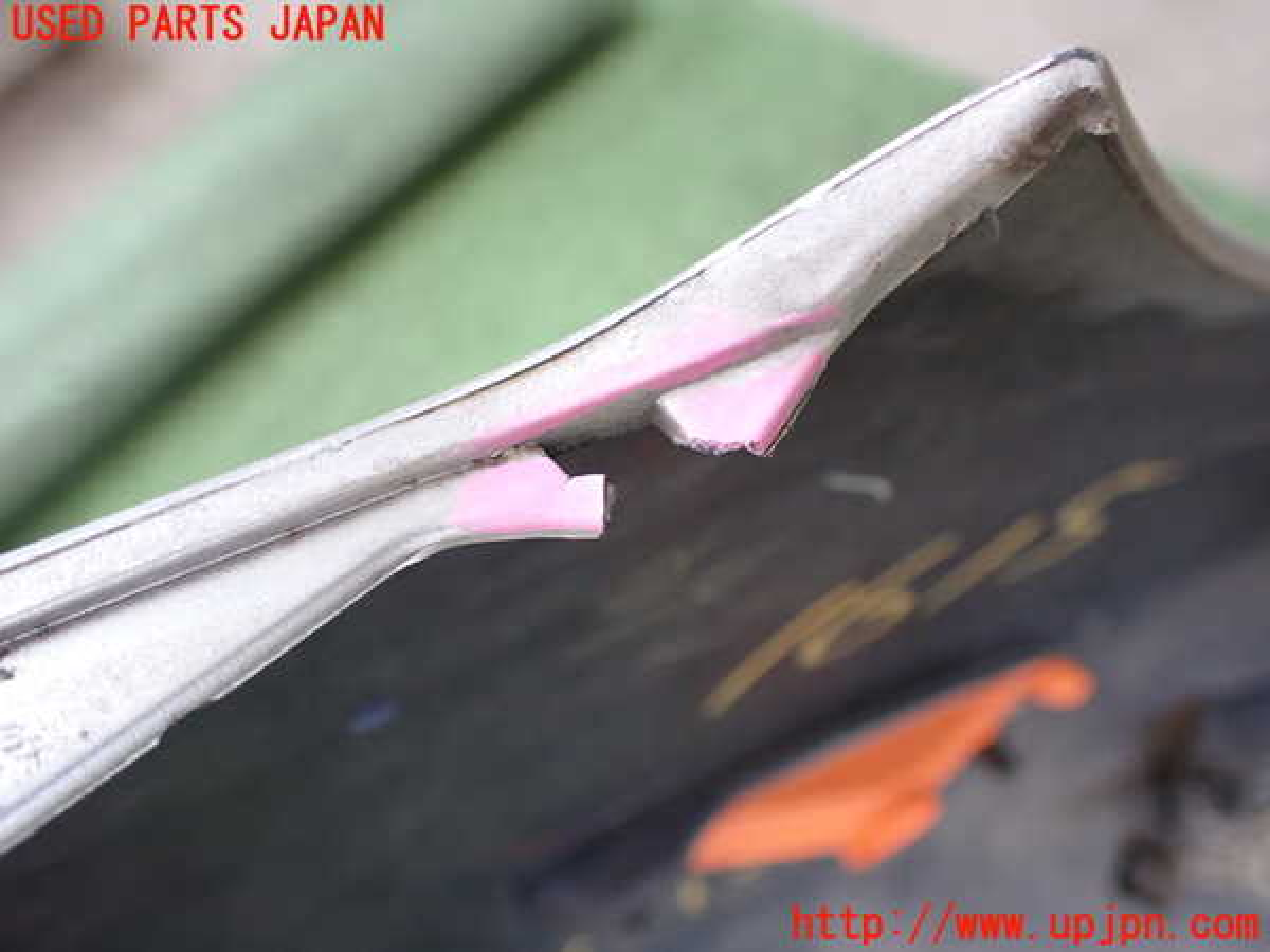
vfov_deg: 46.8
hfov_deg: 60.0
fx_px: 1101
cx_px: 635
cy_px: 476
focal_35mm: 30
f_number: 2.3
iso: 400
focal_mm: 5.4
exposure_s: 1/125
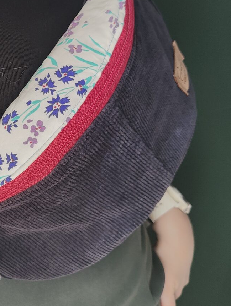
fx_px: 426
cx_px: -6
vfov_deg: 39.5
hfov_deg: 28.3
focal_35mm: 48
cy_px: 133
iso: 50
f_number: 1.8
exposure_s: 1/92
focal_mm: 6.06
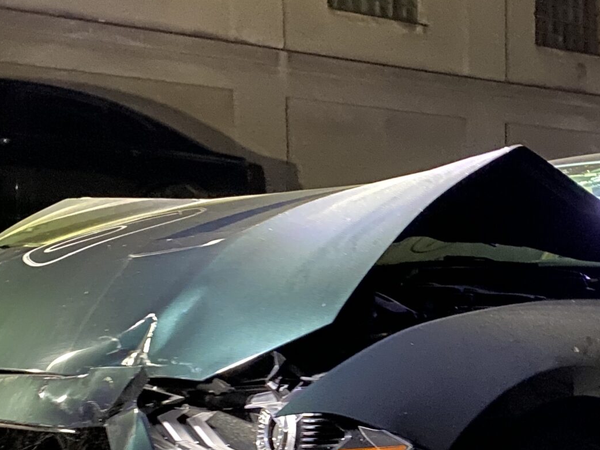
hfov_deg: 29.9
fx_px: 1109
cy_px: 381
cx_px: 429
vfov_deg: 22.5
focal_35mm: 64
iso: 800
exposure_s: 1/8
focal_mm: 4.25
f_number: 1.8
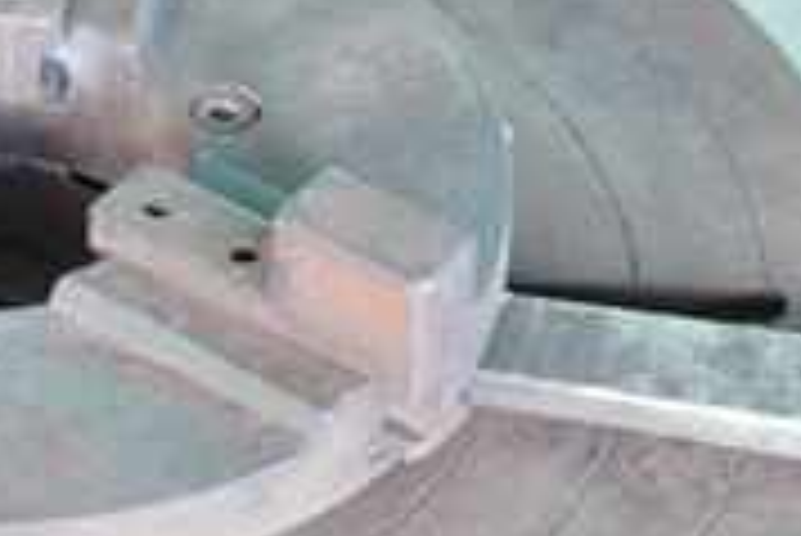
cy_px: 365
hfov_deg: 5.7
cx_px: 18
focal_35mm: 357
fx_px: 7958
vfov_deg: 3.9
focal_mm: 85
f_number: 6.3
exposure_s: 1/10
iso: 1250
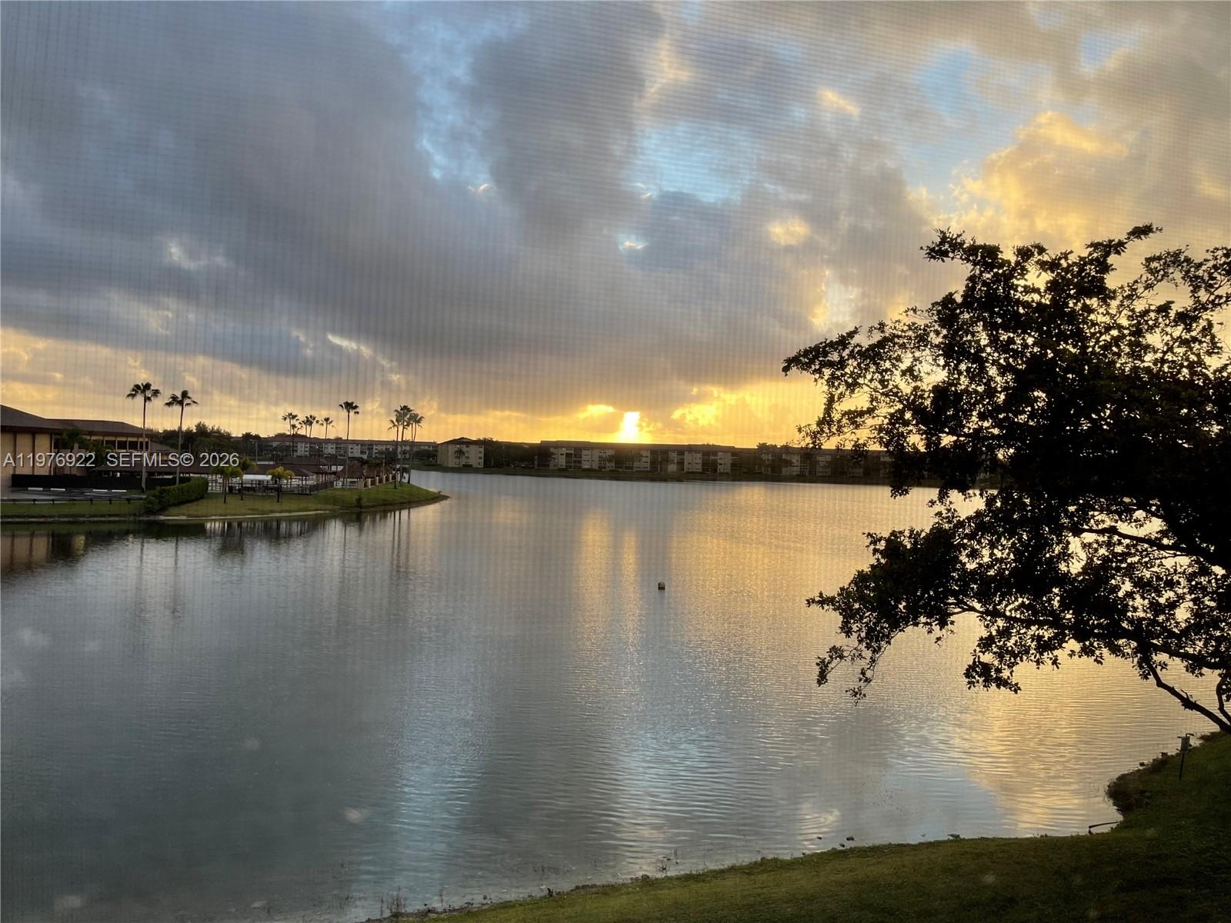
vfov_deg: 54.9
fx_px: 889
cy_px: 462
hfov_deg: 69.4
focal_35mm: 25
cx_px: 616
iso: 32
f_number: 1.6
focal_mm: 5.1
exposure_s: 1/587
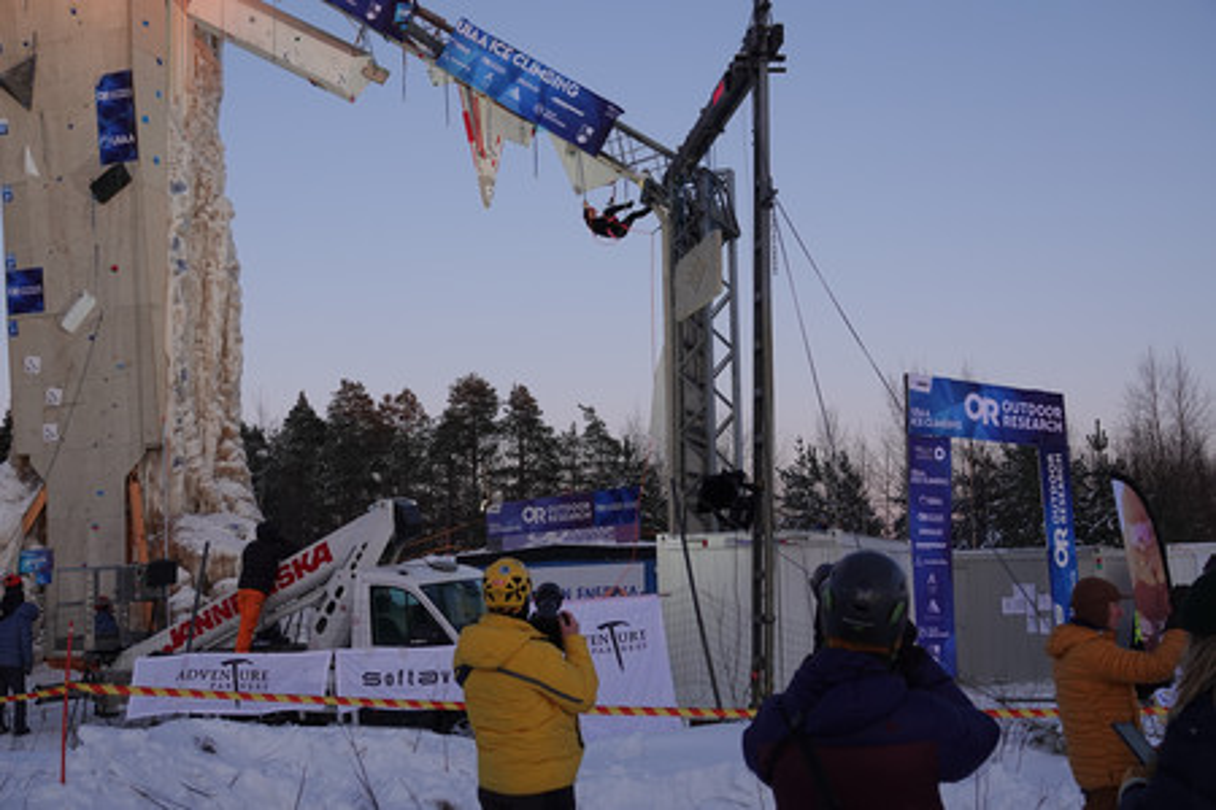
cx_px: 608
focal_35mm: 43
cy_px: 405
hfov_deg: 45.4
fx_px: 1452
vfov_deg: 31.2
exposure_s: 1/200
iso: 100
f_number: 3.2
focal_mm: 15.73
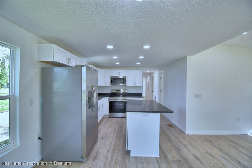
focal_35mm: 15
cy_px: 84
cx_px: 126
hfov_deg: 100.4
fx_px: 105
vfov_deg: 77.3
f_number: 4.5
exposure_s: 1/125
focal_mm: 10
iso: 280
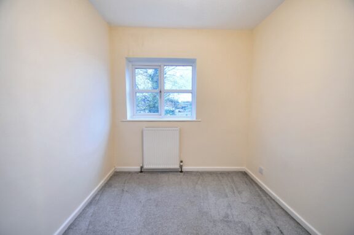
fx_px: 147
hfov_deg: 100.4
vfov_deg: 77.2
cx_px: 177
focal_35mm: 15
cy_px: 118
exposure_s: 1/20
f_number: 3.5
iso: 100
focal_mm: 10
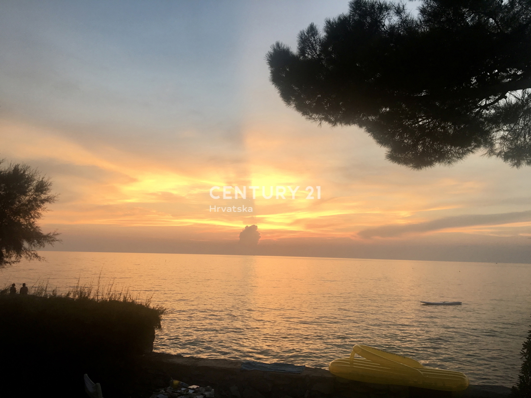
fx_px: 445
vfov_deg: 48.2
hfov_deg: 61.7
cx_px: 266
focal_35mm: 29
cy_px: 199
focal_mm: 4.15
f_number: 2.2
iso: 25
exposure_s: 1/100
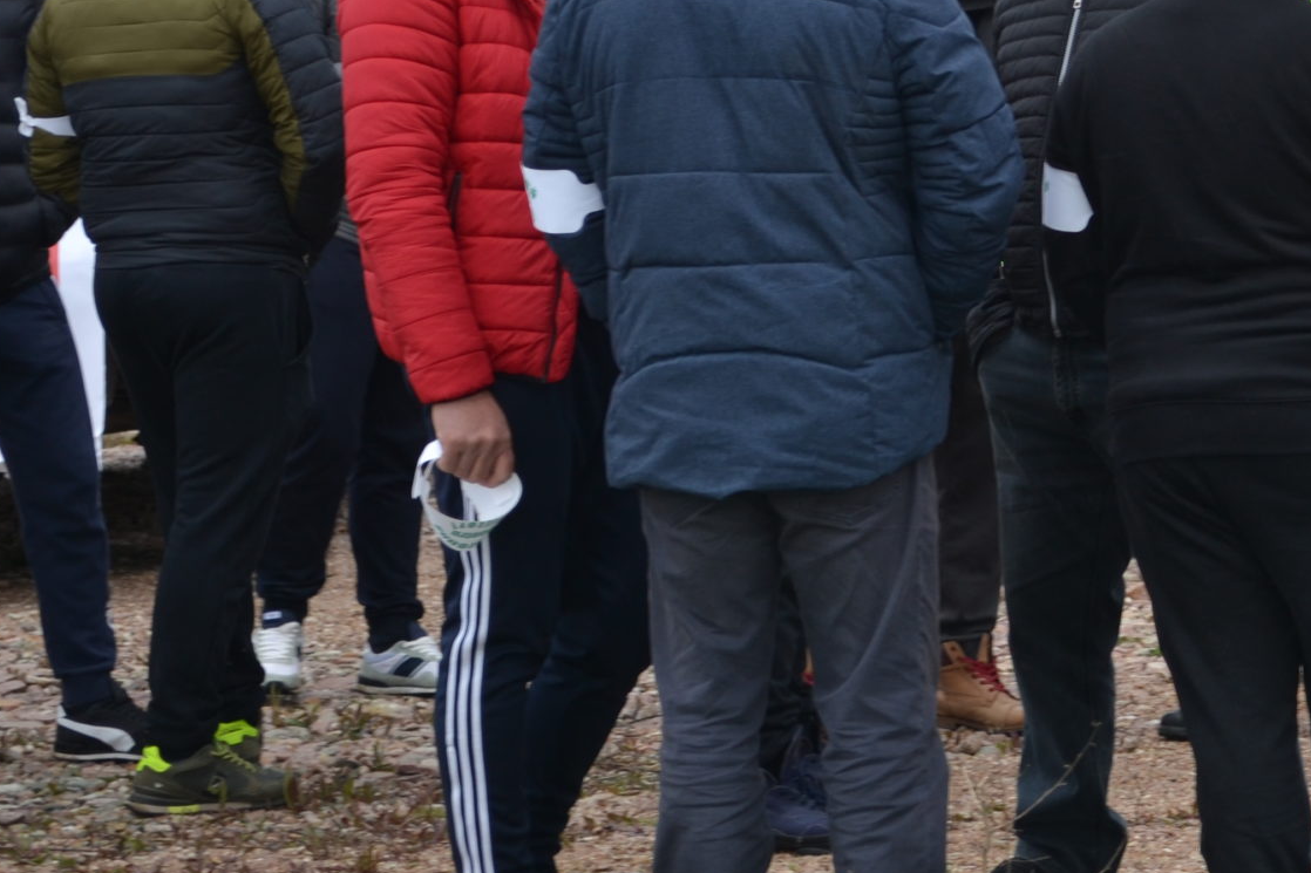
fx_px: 5753
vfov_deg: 8.7
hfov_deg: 12.8
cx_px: 1465
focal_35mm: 158
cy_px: 154
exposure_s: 1/125
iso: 100
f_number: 5.3
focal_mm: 46
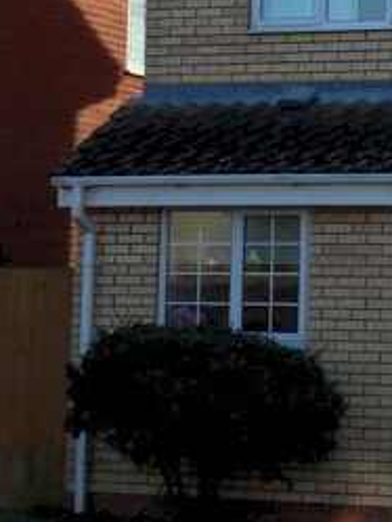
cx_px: 444
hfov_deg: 10.0
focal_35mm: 146
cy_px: 5
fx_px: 2203
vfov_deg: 13.3
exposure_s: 1/250
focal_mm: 9.1
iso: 80
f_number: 4.5
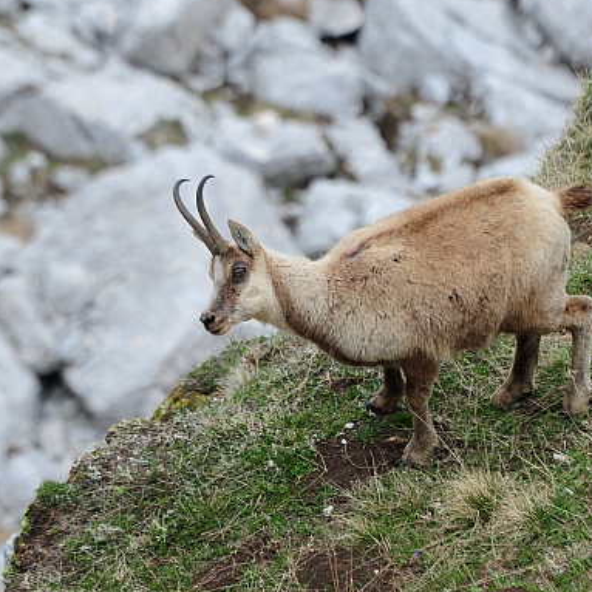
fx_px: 7720
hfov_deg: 4.4
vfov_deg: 4.4
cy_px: 296
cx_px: 284
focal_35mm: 399
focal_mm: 300
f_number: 9
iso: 200
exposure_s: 1/320
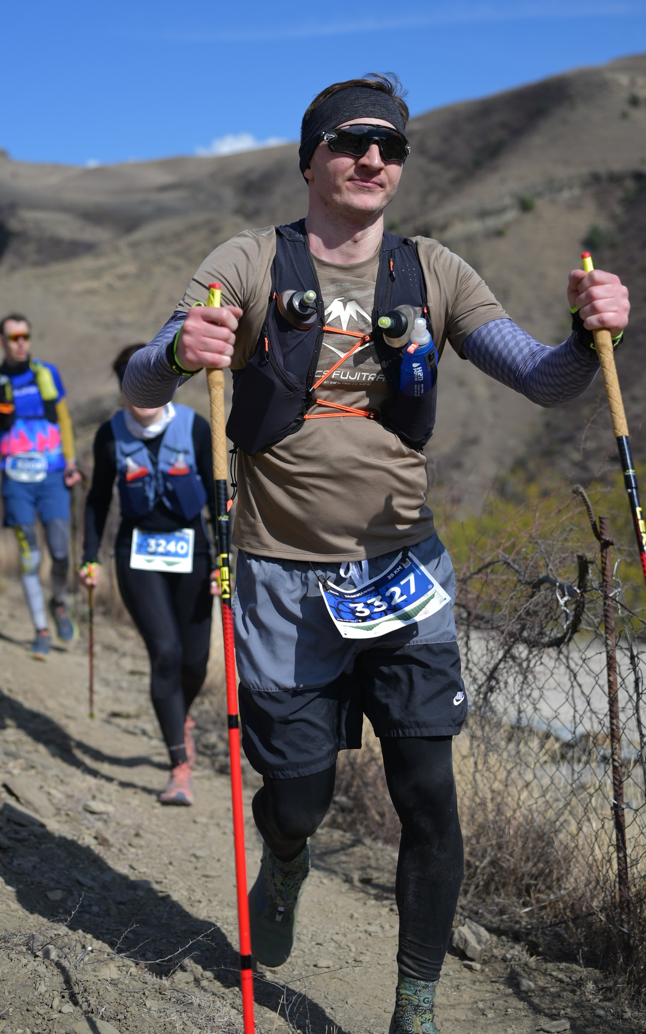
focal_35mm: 51
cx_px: 252
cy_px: 404
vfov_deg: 39.4
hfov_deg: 25.3
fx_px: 1437
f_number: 2.2
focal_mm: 35
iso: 50
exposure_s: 1/2000
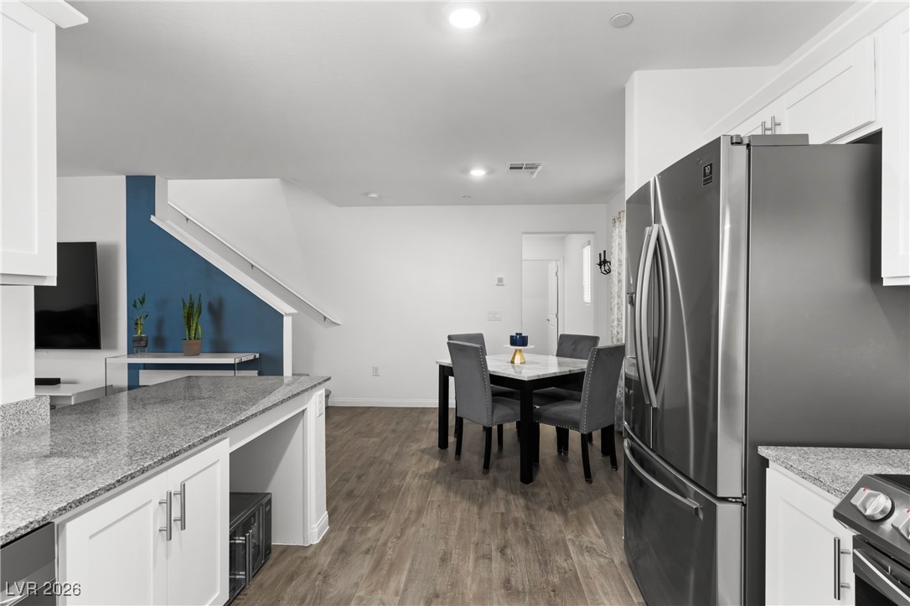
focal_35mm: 18
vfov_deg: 67.3
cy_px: 303
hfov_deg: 90.0
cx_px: 455
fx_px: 455
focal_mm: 18
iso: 400
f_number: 8
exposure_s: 1/8
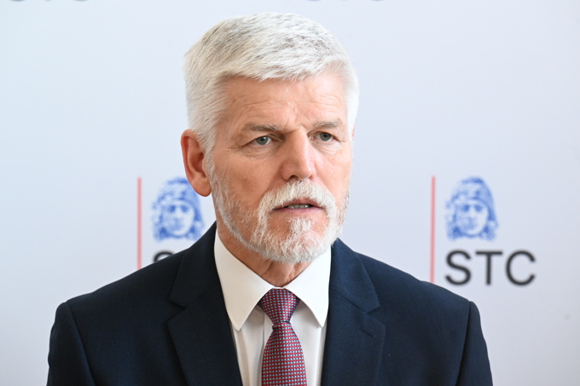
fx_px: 3270
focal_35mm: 203
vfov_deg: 6.8
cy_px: 195
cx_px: 287
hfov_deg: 10.1
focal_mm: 200
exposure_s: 1/250
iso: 8000
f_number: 7.1
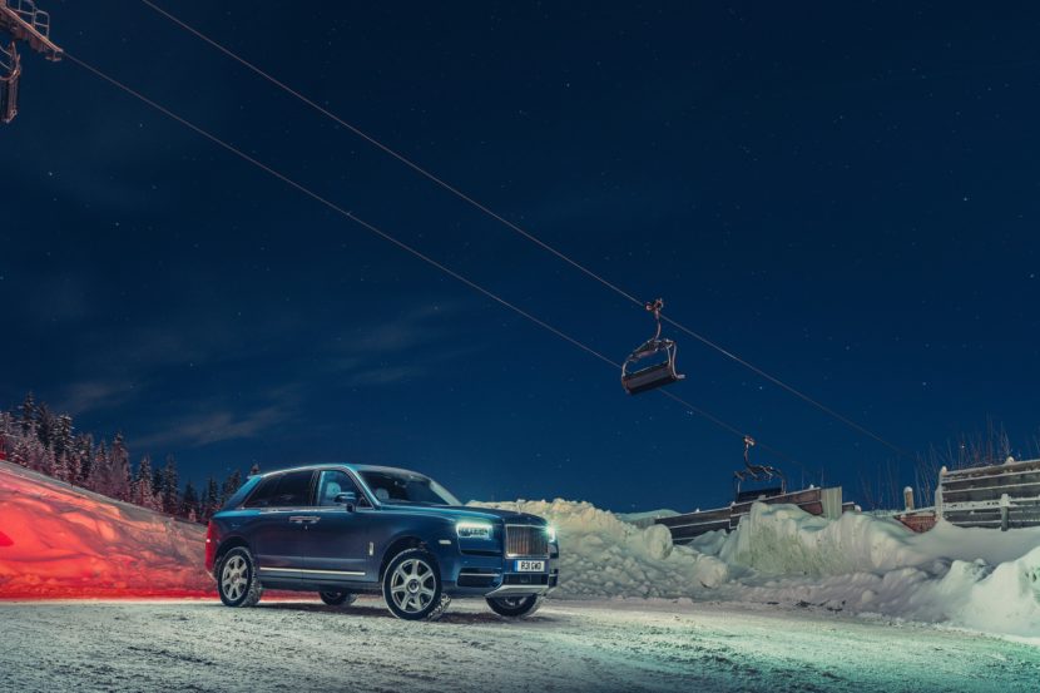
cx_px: 520
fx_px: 924
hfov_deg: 58.7
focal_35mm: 32
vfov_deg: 41.1
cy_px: 346
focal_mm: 32
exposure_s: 15
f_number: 7.1
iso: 400
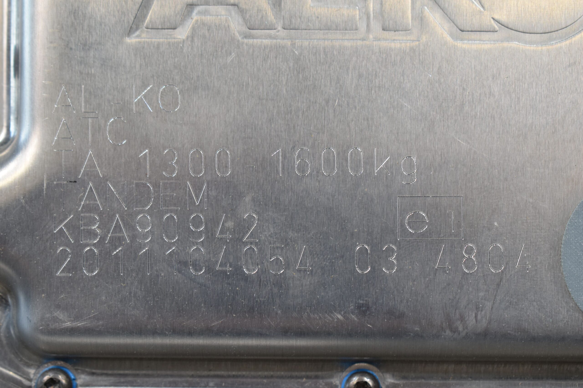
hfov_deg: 24.6
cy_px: 194
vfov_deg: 16.6
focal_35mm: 82
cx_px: 292
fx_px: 1336
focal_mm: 55
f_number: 6.3
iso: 400
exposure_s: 1/60
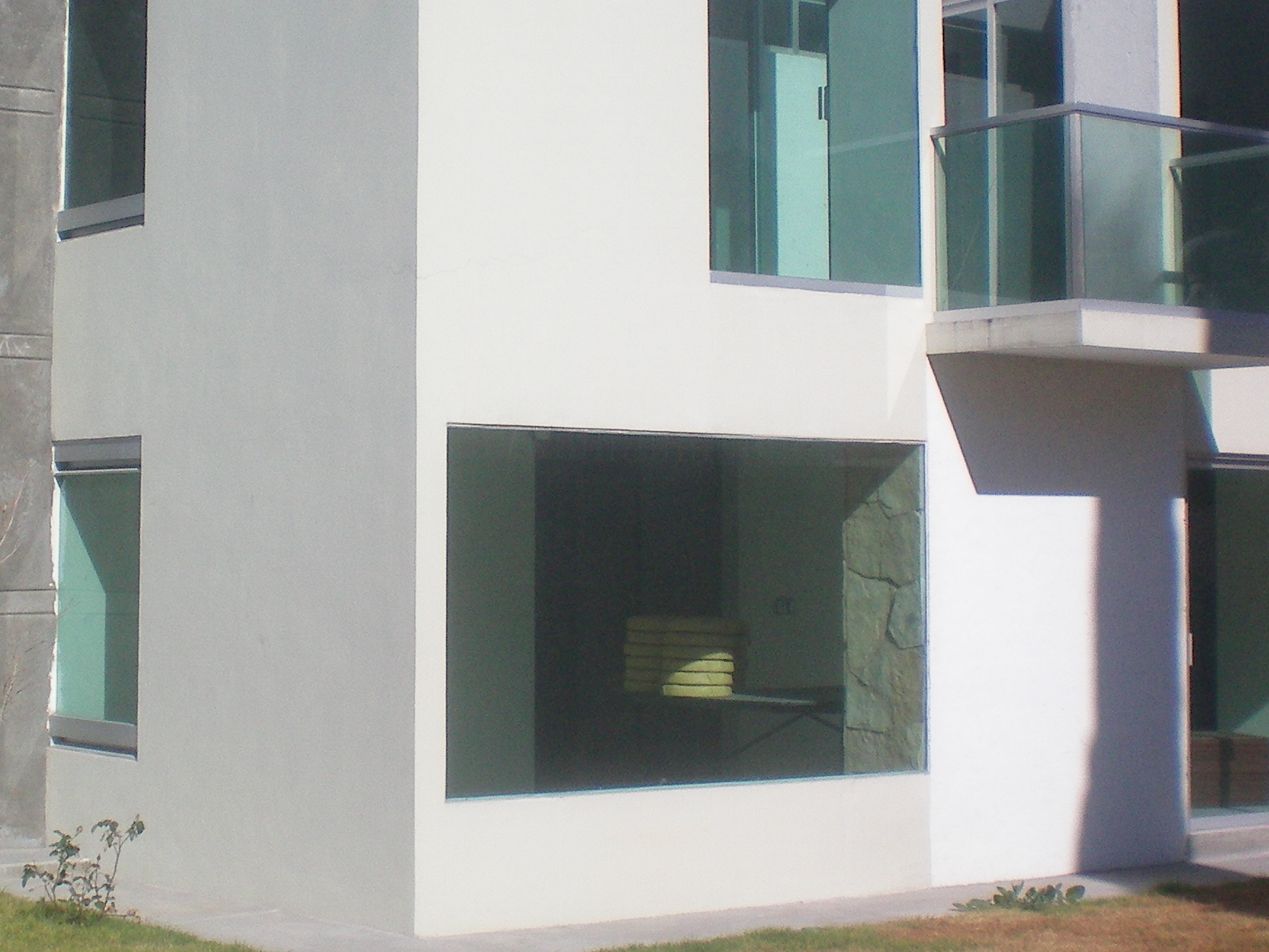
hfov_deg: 27.3
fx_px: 2603
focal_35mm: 71
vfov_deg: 20.7
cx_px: 434
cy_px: 345
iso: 64
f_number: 4.6
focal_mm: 6.3
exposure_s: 1/800
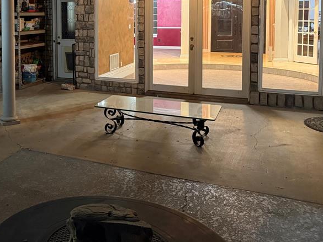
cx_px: 47
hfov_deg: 42.0
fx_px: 392
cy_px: 41
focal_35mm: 42
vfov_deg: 33.2
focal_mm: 6.76
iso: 800
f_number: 1.78
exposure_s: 1/30
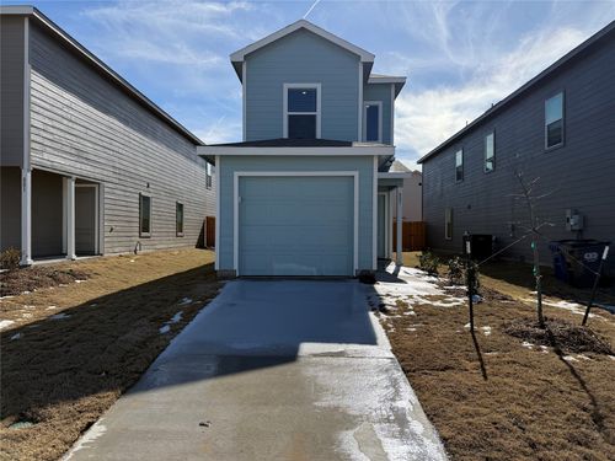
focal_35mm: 24
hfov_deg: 71.6
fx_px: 426
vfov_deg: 56.8
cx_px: 308
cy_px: 230
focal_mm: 6.76
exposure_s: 1/9091
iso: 100
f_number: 1.78
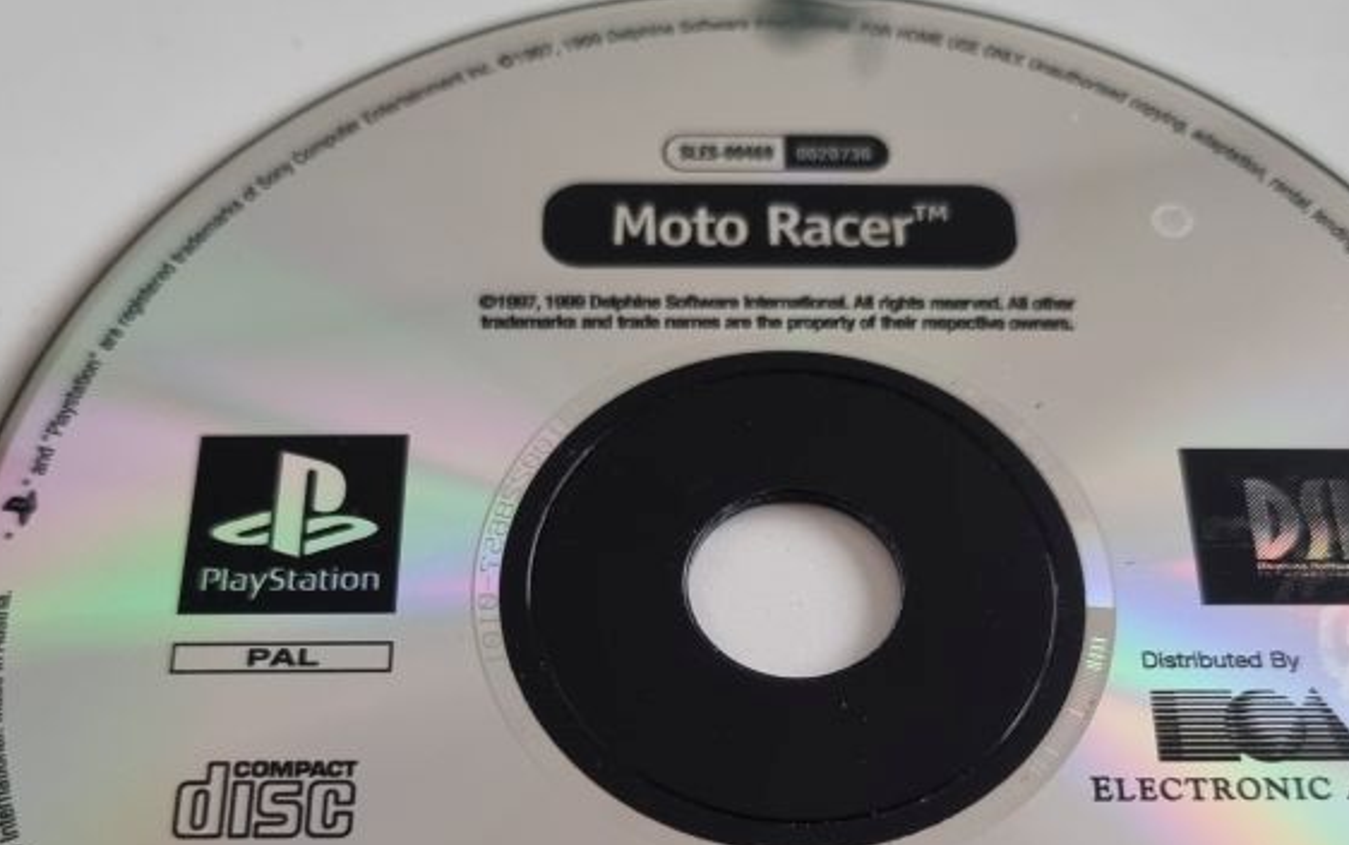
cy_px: 723
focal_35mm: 49
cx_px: 761
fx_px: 1803
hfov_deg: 41.0
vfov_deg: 25.7
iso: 320
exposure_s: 1/50
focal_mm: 5.4
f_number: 1.8
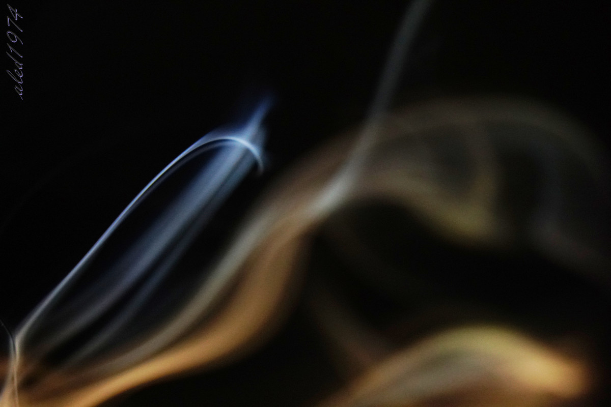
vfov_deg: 13.2
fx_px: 1756
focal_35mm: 104
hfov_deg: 19.7
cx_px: 306
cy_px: 204
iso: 3200
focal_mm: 69
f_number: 4.5
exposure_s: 1/320
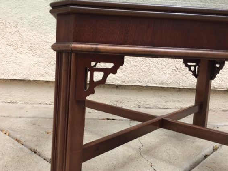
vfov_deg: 42.9
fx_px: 217
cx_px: 103
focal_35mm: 33
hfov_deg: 55.2
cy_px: 79
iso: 32
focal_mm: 4.15
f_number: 2.2
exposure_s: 1/774
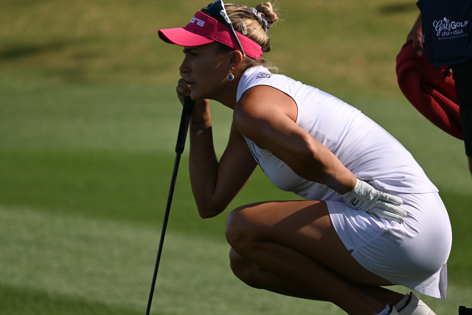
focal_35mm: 600
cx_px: 236
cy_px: 158
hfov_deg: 3.4
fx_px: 7866
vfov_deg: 2.3
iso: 110
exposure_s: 1/640
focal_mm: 400
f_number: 5.6
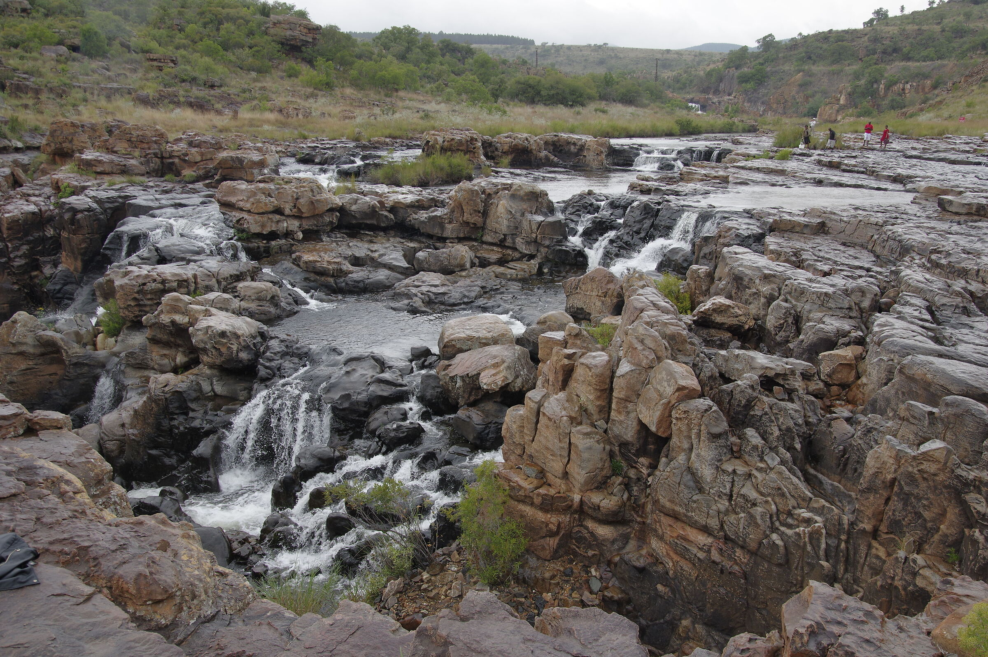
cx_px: 494
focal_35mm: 31
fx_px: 850
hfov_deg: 60.3
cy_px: 328
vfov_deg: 42.3
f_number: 7.1
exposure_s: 1/500
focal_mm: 21
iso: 250
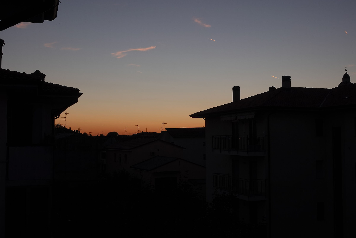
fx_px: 425
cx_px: 178
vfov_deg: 31.2
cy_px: 119
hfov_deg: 45.4
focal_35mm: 43
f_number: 10
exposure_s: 1/40
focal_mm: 15.73
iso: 100
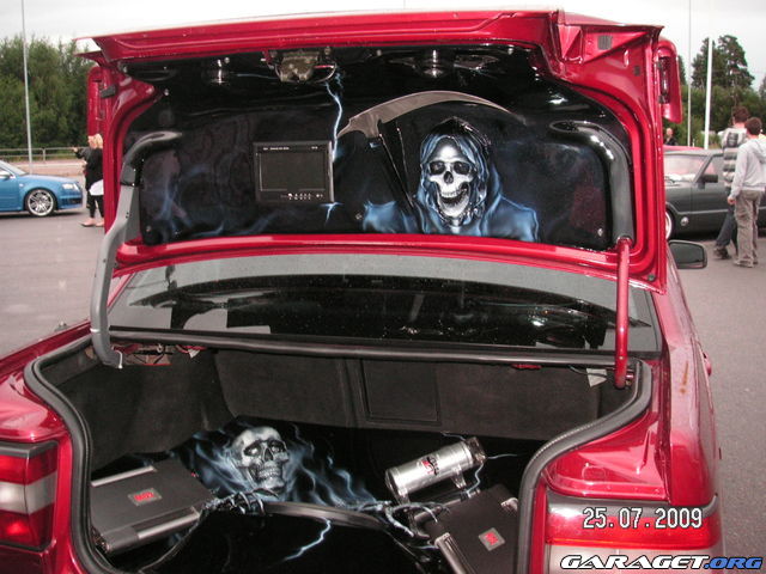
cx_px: 383
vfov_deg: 37.7
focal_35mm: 38
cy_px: 287
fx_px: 841
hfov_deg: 49.0
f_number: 3.3
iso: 160
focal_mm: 6.3
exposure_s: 1/45
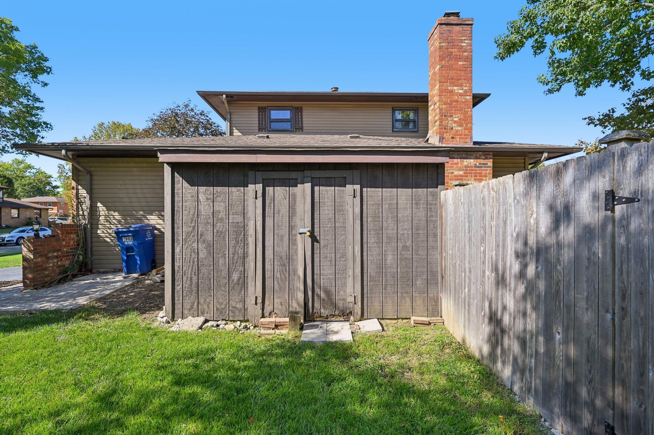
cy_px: 218
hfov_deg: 95.0
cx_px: 327
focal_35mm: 16
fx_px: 300
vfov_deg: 72.0
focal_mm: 16.5
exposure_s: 1/1000
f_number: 4
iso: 400
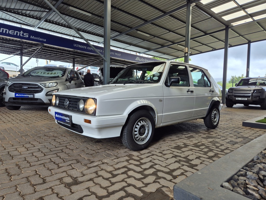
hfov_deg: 73.9
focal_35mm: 23
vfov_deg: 58.9
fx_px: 177
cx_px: 133
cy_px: 100
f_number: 1.8
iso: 32
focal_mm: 5.4
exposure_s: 1/180
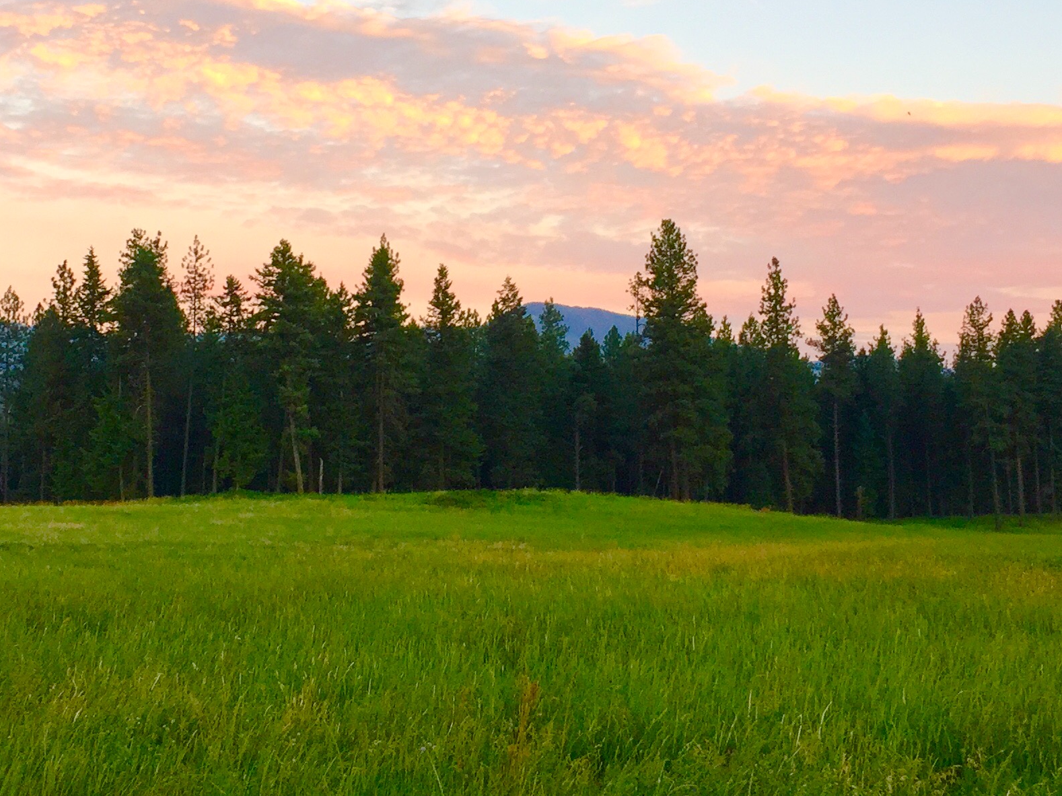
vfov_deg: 24.3
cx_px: 451
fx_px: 1840
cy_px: 250
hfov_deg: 32.1
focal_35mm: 60
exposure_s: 1/120
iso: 50
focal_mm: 4.15
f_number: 2.2
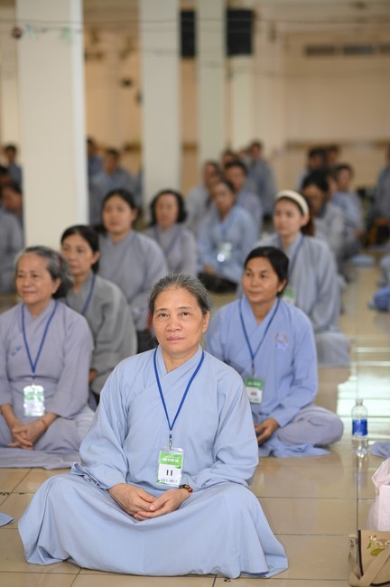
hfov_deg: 16.0
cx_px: 195
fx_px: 1384
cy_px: 294
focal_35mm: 85
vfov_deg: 23.9
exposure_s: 1/160
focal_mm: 85
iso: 1250
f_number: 2.5
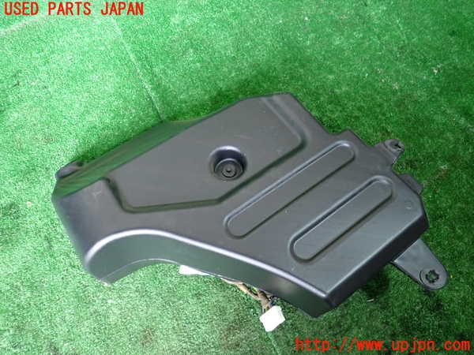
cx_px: 237
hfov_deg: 69.4
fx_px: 342
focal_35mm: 25
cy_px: 178
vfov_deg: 54.9
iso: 500
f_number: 2
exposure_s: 1/30
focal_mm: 4.5
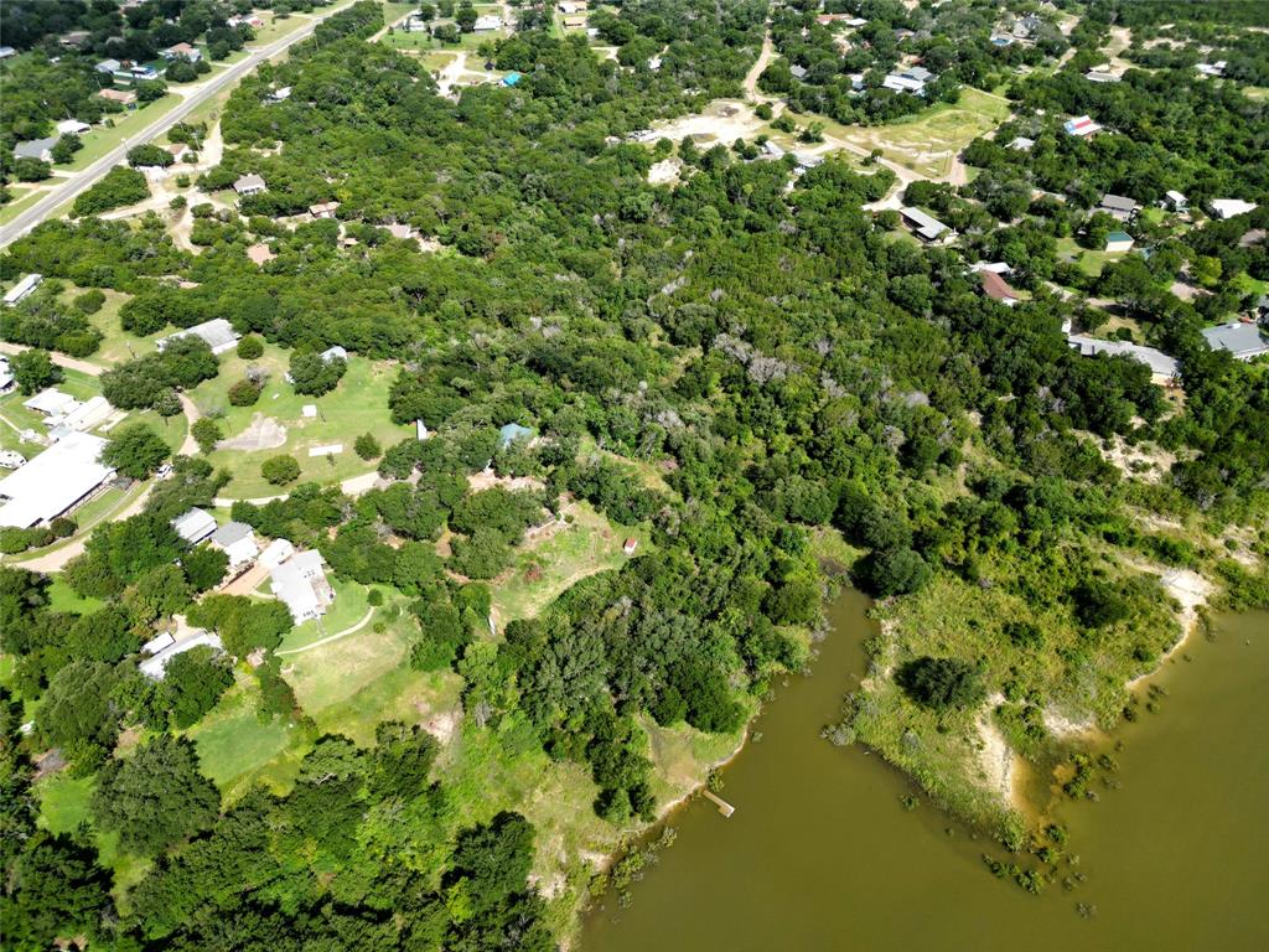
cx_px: 634
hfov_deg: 71.6
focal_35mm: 24
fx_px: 880
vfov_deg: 56.8
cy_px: 476
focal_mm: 6.72
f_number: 1.7
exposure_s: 1/2000
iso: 110
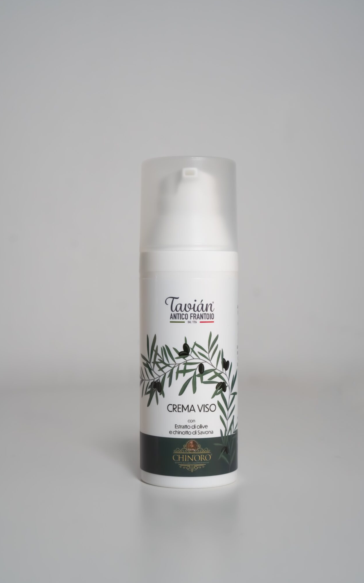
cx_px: 182
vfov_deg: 37.2
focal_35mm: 55
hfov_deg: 23.8
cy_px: 289
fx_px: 865
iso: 800
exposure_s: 1/60
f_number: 8
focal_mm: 35
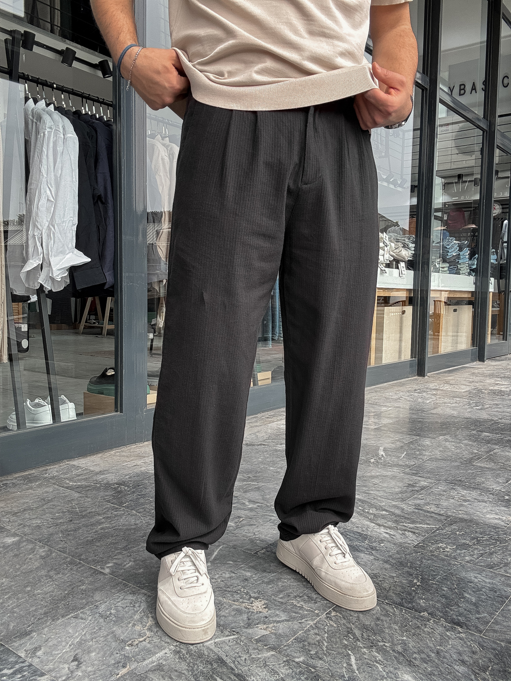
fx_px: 590
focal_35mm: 30
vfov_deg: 60.0
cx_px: 256
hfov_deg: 46.8
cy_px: 340
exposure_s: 1/140
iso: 20
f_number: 1.9
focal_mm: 2.69
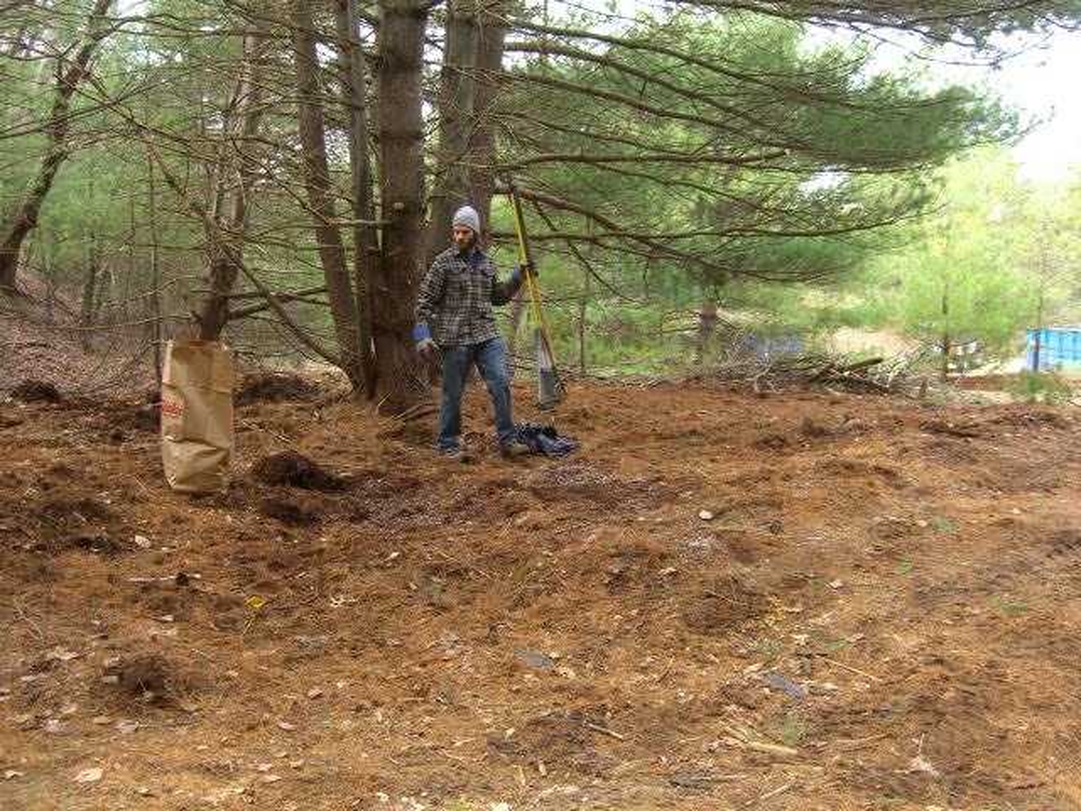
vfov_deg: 37.7
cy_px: 406
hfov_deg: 49.0
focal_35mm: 38
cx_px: 540
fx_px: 1187
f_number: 2.8
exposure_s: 1/125
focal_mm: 7.9
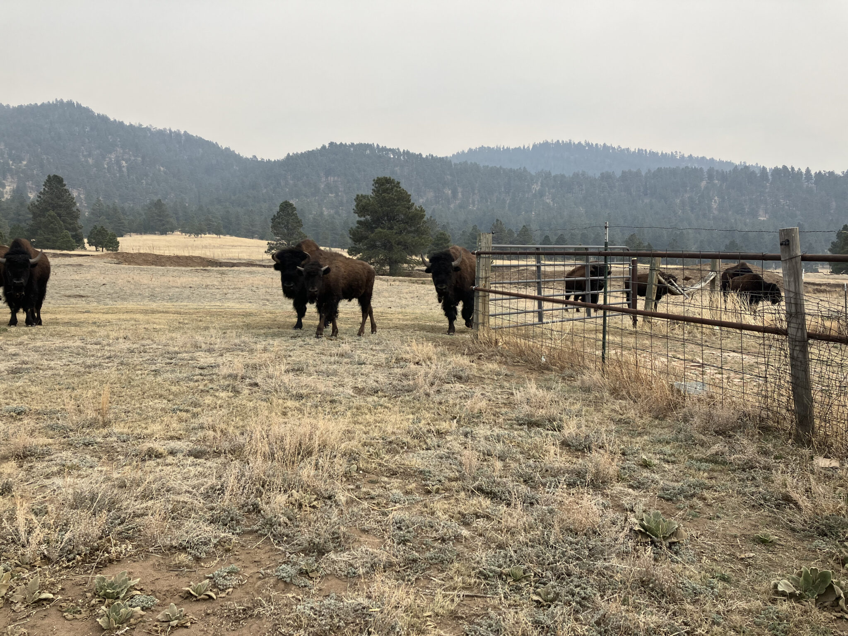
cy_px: 318
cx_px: 424
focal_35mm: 28
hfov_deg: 63.4
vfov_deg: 49.7
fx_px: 686
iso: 32
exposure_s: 1/1499
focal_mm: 3.99
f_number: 1.8
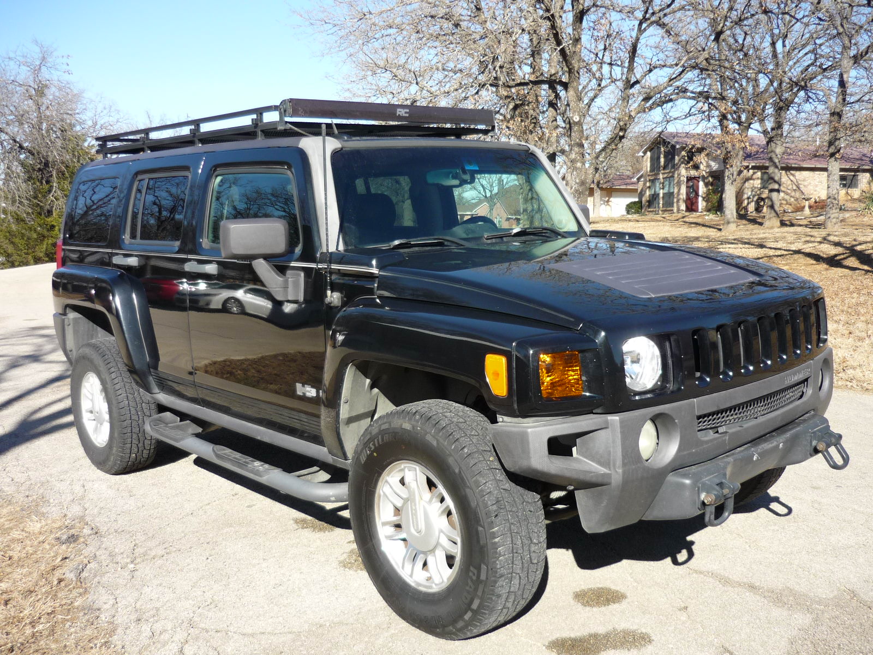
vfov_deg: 42.9
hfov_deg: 55.4
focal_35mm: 33
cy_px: 328
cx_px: 436
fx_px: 832
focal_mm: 5.5
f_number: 2.8
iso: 100
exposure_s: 1/640
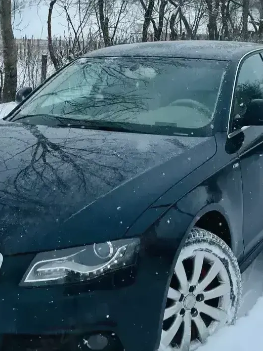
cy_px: 99
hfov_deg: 28.9
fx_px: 507
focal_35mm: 50
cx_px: 89
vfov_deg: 37.5
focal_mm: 5.1
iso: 50
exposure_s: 1/4484
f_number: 1.6
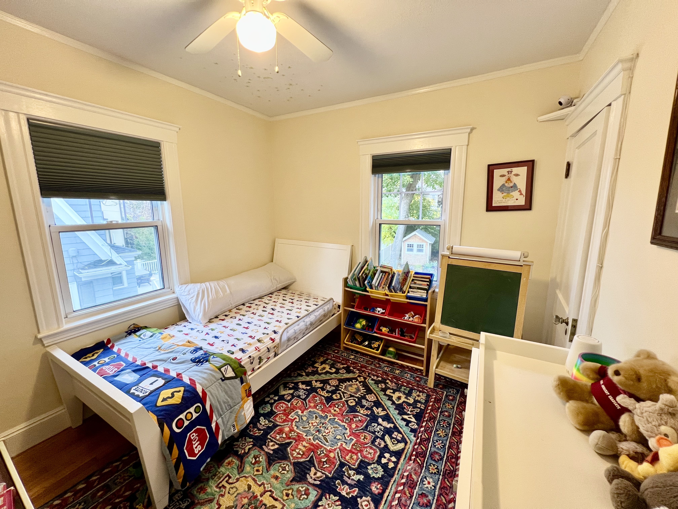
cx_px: 339
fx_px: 255
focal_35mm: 13
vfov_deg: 89.9
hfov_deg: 106.2
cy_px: 254
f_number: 1.8
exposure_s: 1/60
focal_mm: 1.57
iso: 160
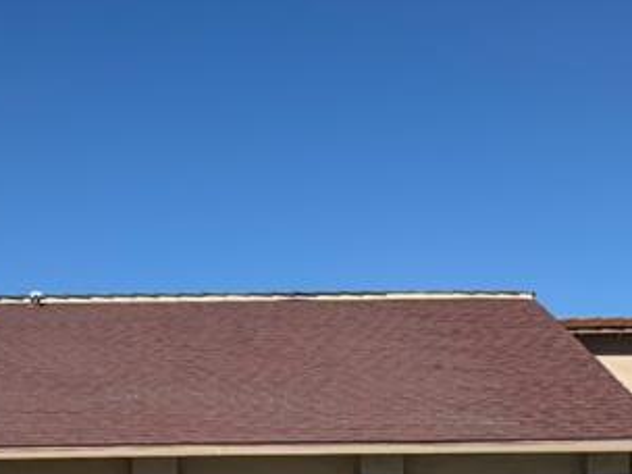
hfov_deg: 28.1
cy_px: 666
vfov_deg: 19.2
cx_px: 266
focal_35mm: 69
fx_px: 1260
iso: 20
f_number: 2.2
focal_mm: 2.22
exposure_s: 1/1339
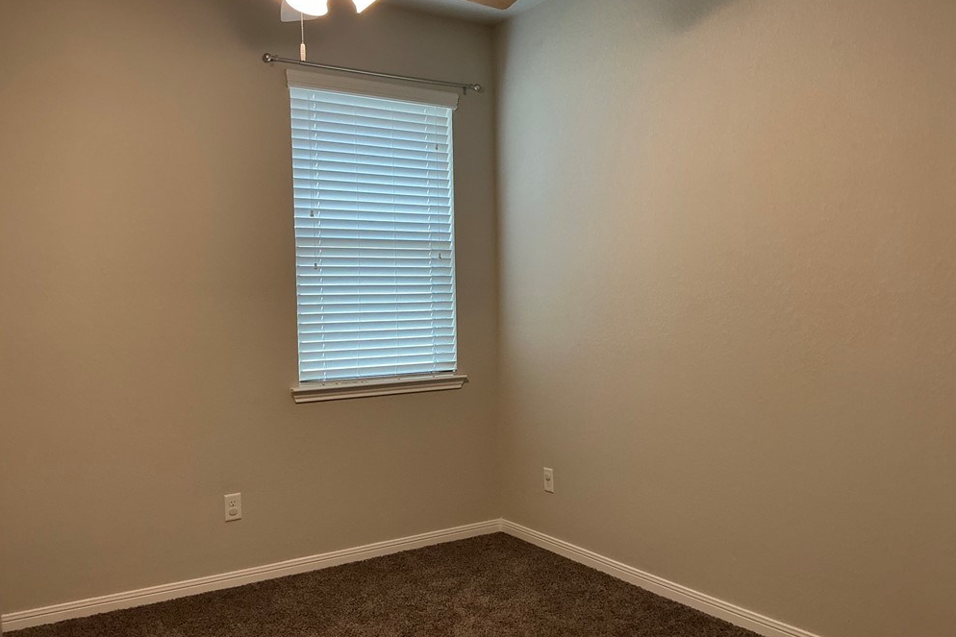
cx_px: 479
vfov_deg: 43.6
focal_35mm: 30
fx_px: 797
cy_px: 342
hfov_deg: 61.9
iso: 80
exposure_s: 1/60
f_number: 1.8
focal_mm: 3
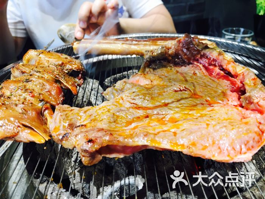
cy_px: 100
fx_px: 222
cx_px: 132
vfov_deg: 48.2
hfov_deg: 61.7
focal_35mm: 29
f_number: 2.2
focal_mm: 4.15
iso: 32
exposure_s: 1/33
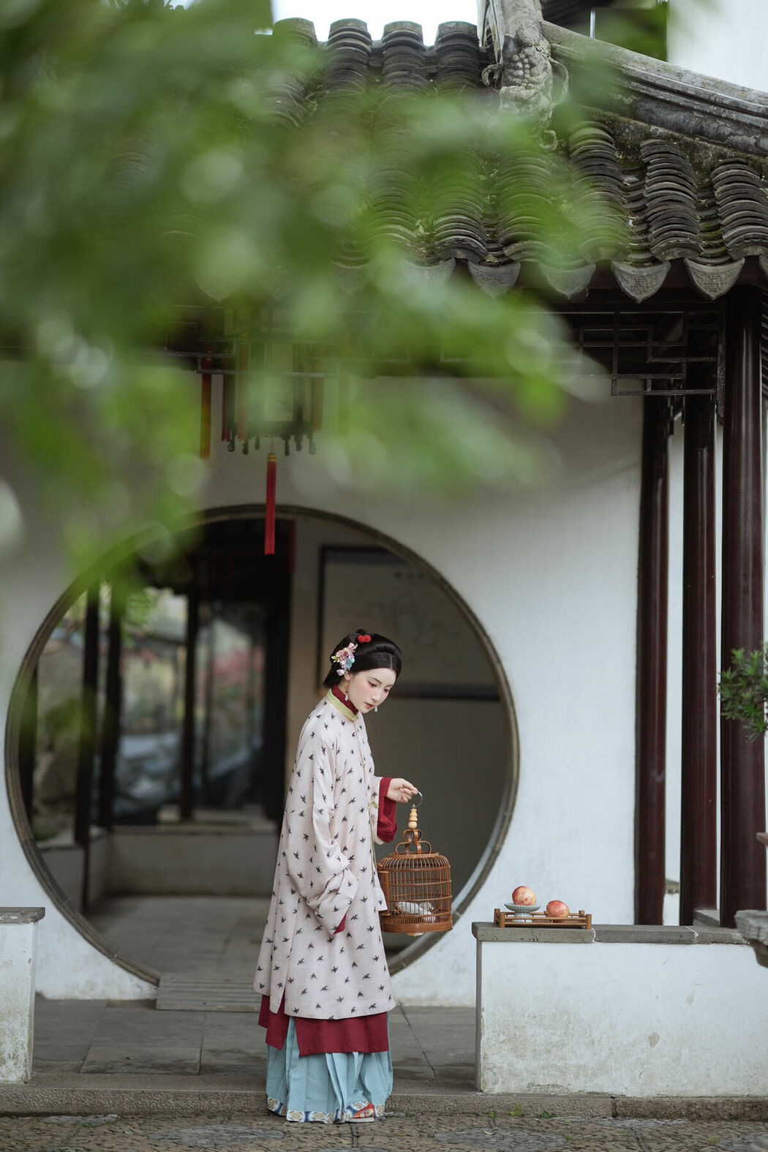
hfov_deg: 16.1
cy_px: 576
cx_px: 384
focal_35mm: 85
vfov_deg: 23.9
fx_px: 2720
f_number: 1.4
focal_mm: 85
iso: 125
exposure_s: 1/500
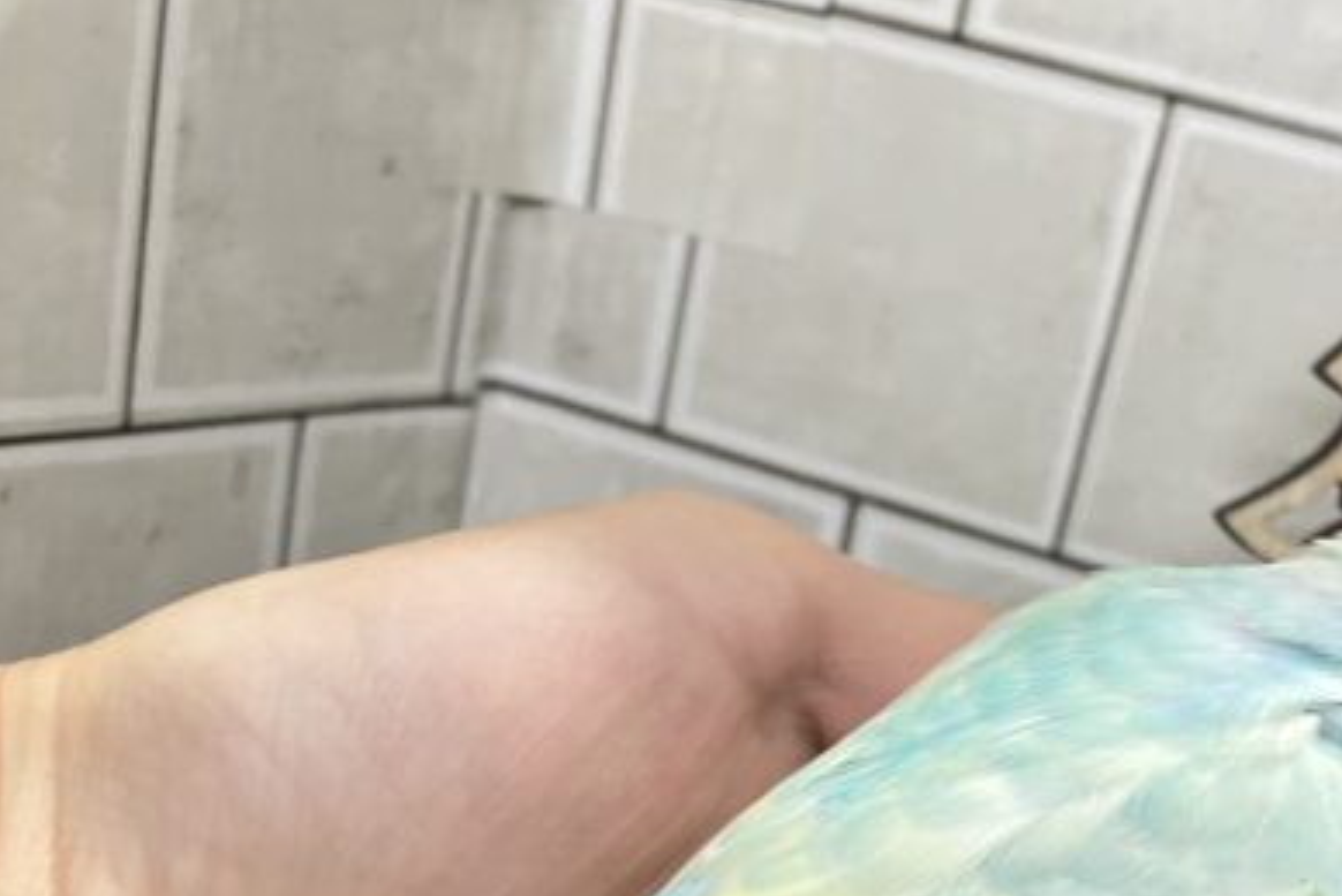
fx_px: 1790
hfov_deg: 39.9
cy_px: 796
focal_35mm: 48
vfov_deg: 27.2
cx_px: 1013
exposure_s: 1/50
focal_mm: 3.99
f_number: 1.8
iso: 320
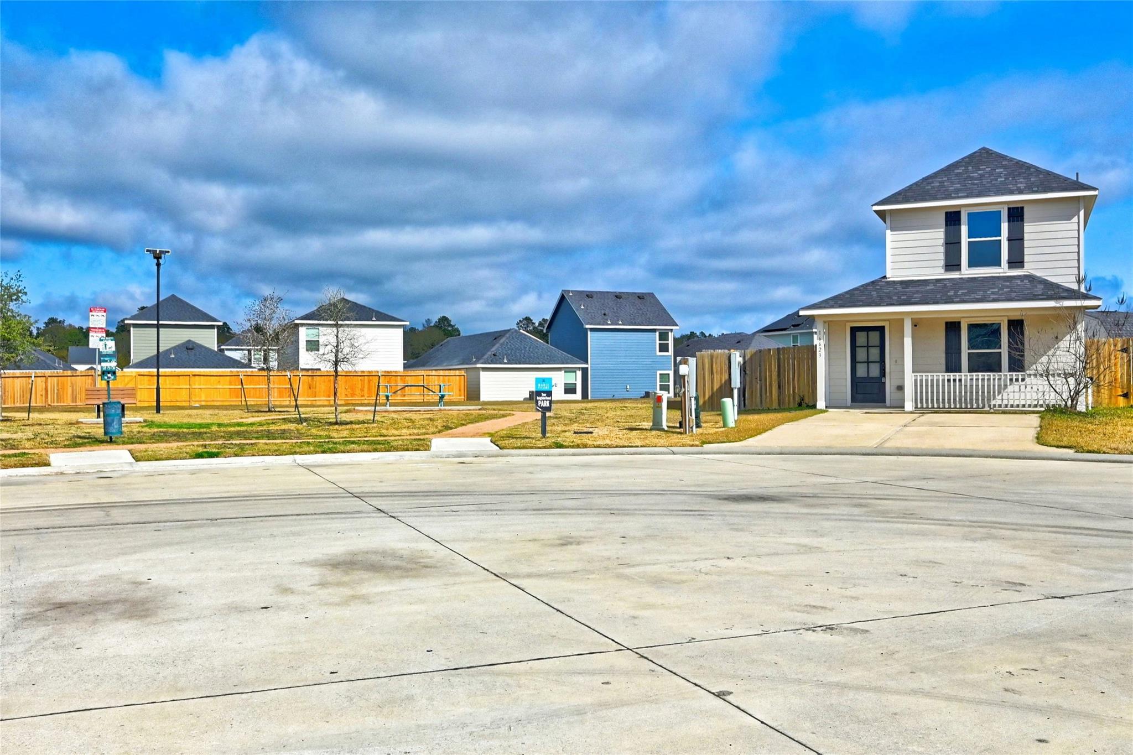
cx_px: 566
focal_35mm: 32
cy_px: 378
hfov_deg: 58.7
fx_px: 1007
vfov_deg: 41.1
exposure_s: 1/2000
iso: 400
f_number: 8
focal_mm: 21.5
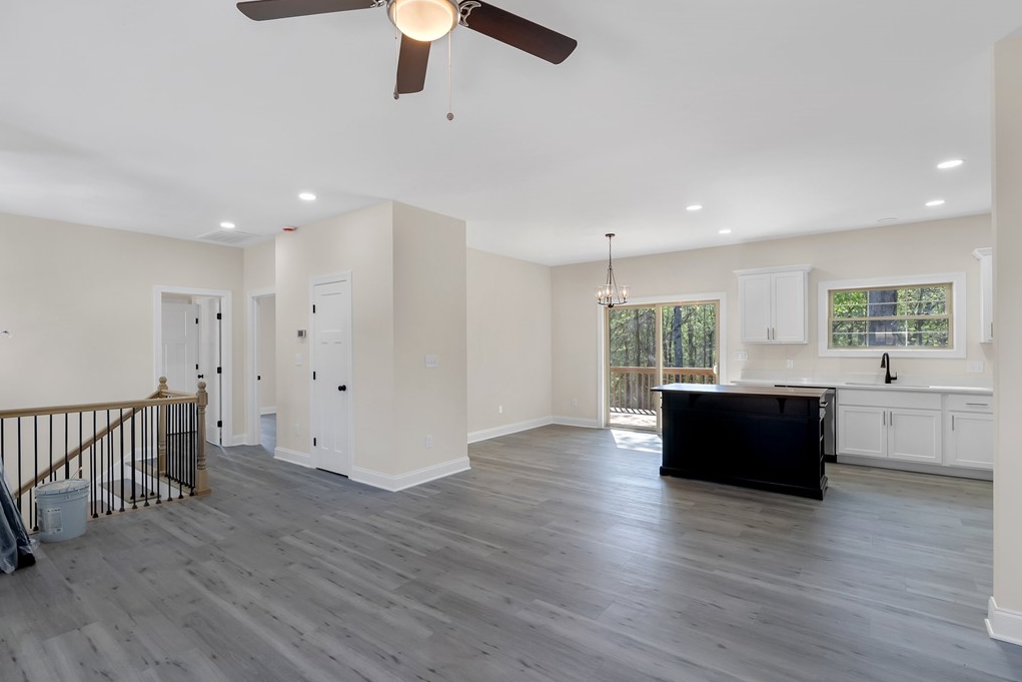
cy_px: 340
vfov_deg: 70.5
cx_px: 481
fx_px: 483
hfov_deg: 93.2
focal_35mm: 17
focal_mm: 16
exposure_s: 1/13
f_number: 8
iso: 100
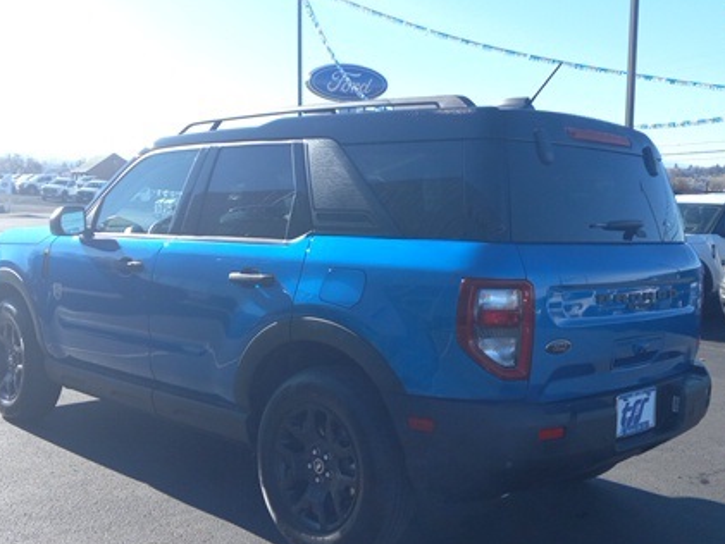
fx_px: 859
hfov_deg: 45.8
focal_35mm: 41
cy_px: 287
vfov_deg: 35.1
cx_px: 363
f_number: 1.8
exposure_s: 1/978
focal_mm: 3.94
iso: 41
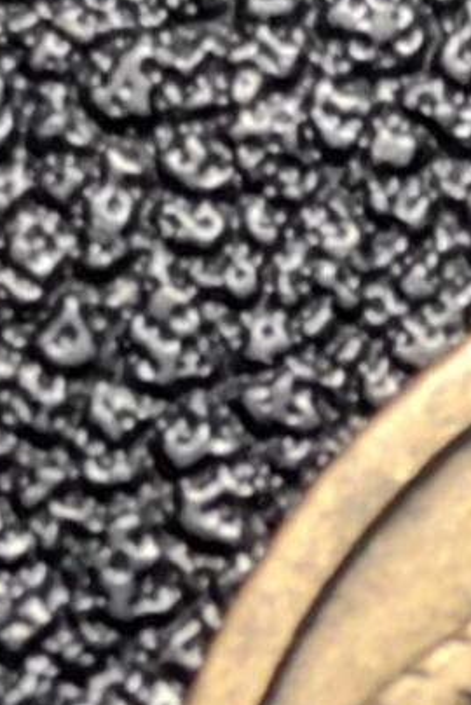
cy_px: 902
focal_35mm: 338
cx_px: 900
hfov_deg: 4.0
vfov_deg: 6.1
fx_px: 6621
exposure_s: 1/100
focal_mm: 5.75
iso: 80
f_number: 2
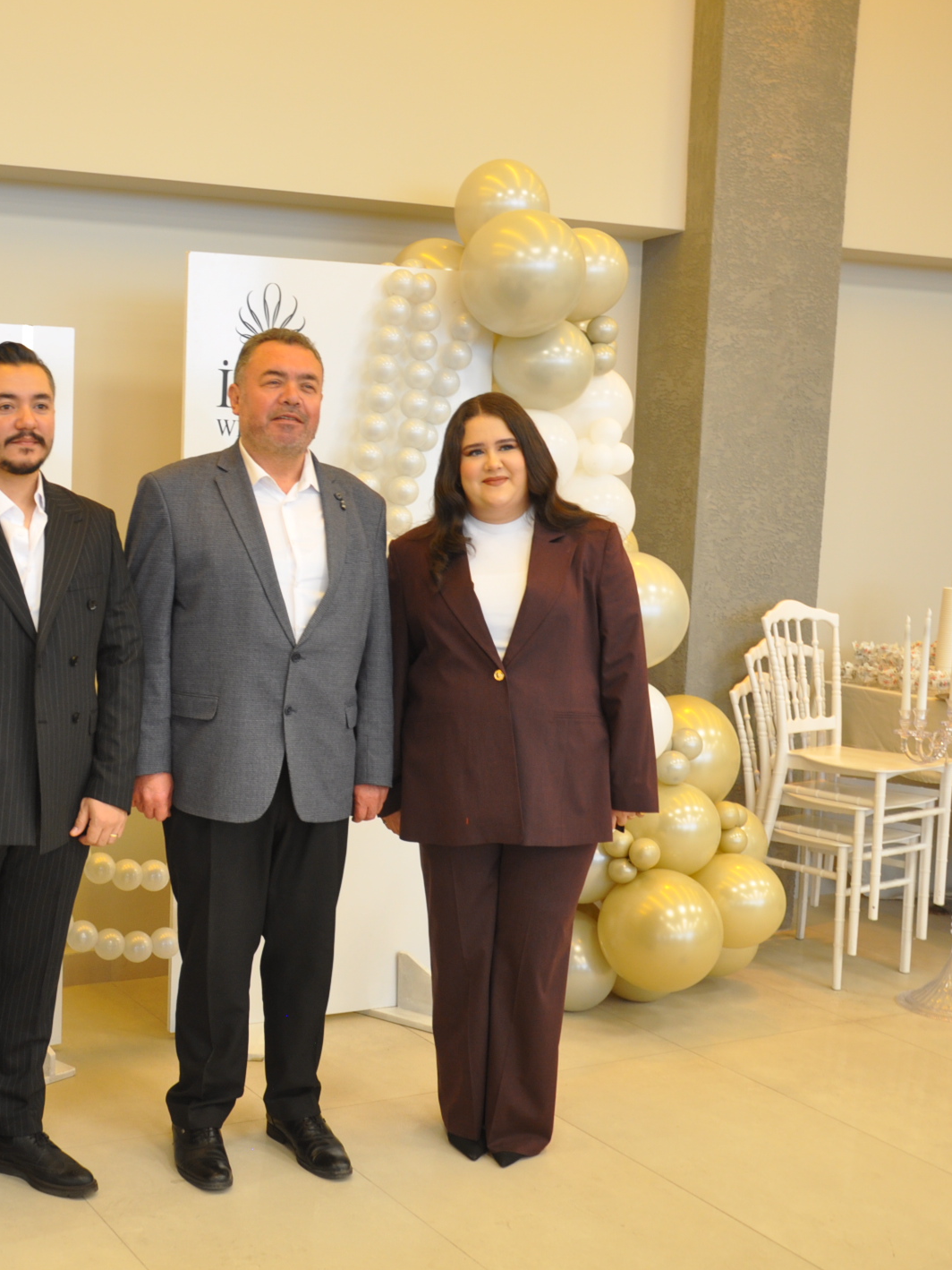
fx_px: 1676
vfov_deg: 41.5
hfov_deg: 30.2
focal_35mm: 46
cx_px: 82
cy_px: 633
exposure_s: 1/20
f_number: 4.5
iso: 400
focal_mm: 21
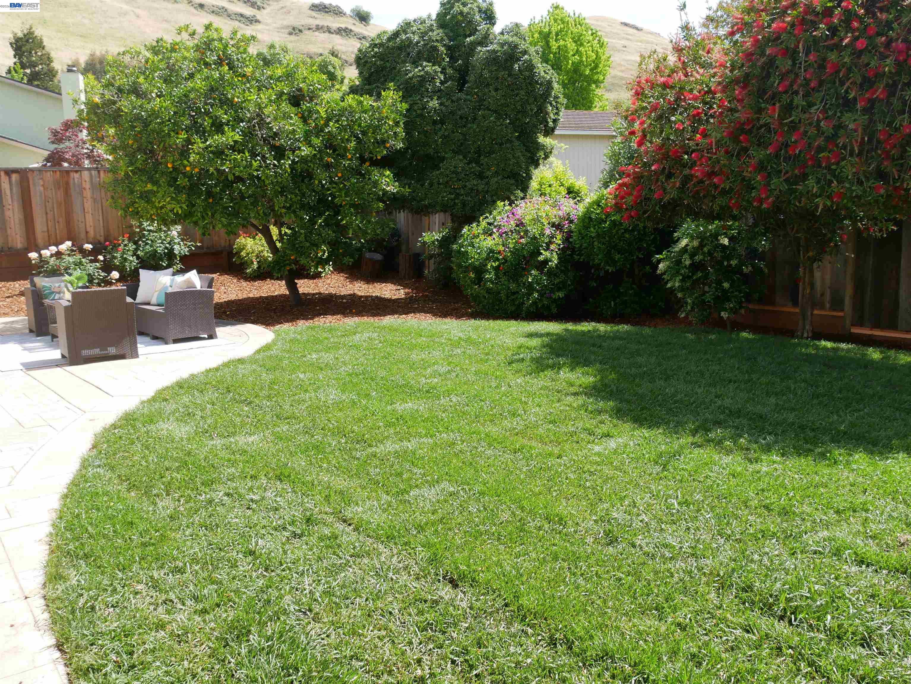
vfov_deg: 49.8
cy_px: 342
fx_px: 737
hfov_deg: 63.4
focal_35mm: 28
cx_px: 456
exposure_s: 1/250
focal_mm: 14
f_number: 5.6
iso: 200
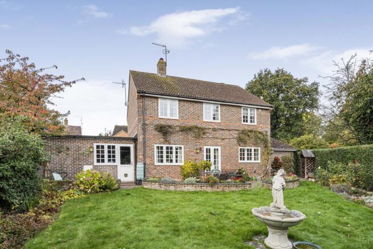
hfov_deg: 91.6
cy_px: 124
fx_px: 181
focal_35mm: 18
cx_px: 186
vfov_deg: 68.9
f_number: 9
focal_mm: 17.5
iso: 400
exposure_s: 1/100
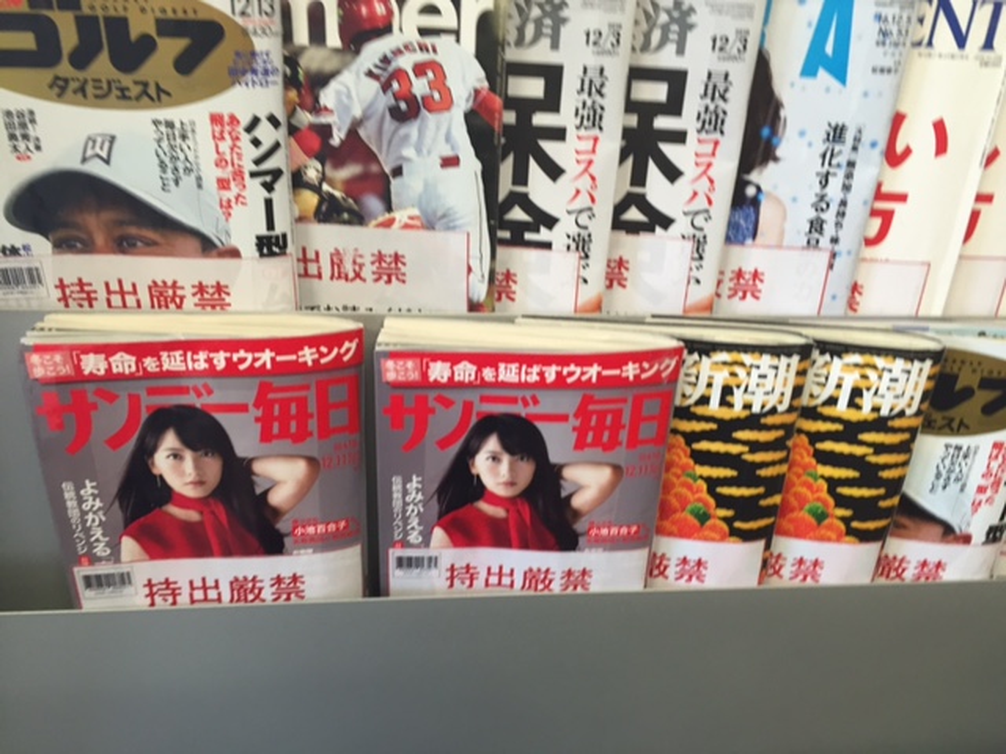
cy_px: 377
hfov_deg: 61.7
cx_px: 503
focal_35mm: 29
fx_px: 843
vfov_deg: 48.2
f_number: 2.2
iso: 80
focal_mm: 4.15
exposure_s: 1/30
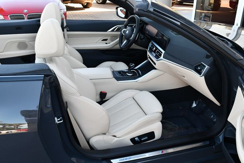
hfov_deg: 53.1
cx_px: 122
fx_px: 244
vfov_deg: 36.9
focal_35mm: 36
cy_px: 82
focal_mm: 18
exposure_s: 1/250
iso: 400
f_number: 5
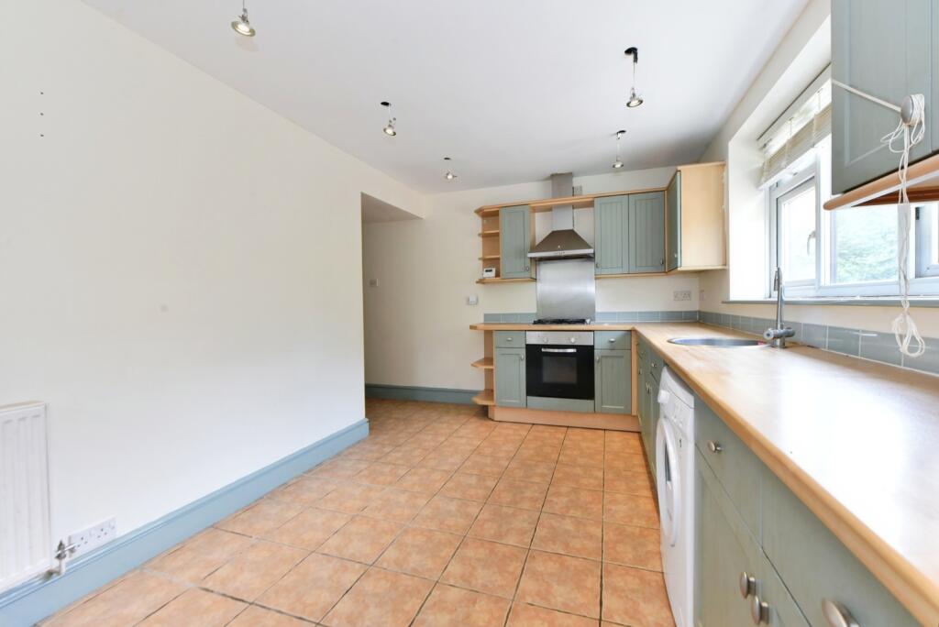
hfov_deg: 104.2
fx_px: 365
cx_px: 470
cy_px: 314
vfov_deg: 81.3
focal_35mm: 14
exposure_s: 1/50
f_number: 9
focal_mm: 14
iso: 1800
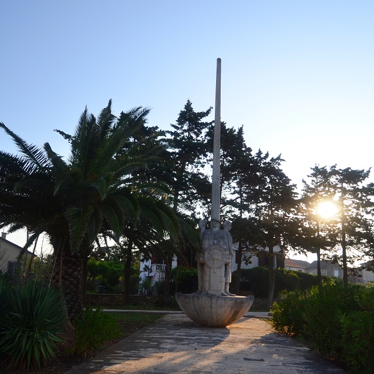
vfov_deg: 61.1
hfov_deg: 61.6
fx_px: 314
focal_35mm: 26
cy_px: 223
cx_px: 183
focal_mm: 13
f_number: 4
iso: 400
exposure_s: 1/4000
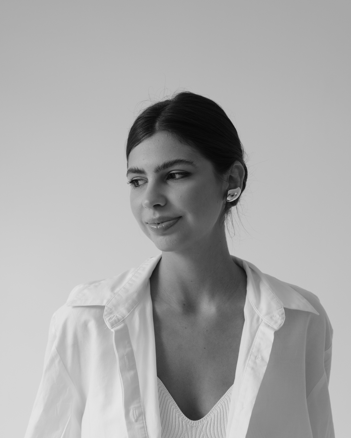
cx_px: 175
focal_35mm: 77
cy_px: 224
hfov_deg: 19.9
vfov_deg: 24.8
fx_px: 1000
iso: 640
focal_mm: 45.5
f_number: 3.2
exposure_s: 1/640
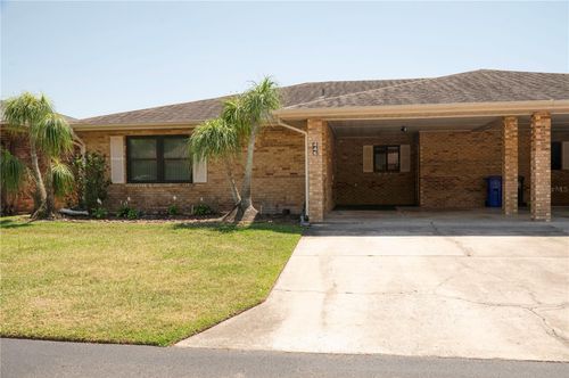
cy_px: 189
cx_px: 284
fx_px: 489
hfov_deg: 60.3
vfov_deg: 42.2
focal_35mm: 31
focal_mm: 31
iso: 64
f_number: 11
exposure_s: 1/80
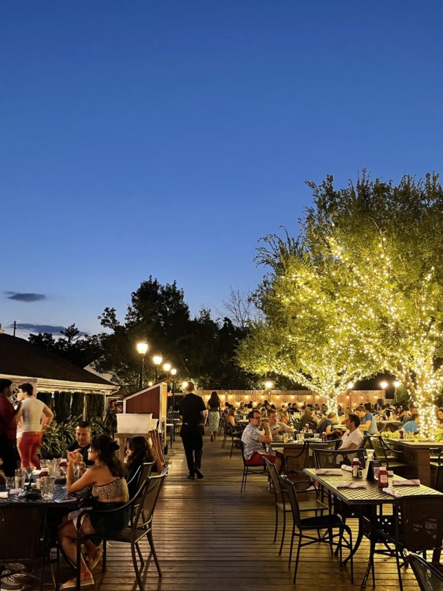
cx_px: 213
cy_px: 350
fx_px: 529
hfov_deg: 45.4
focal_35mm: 31
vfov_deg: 58.0
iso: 500
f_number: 1.6
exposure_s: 1/30
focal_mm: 5.1
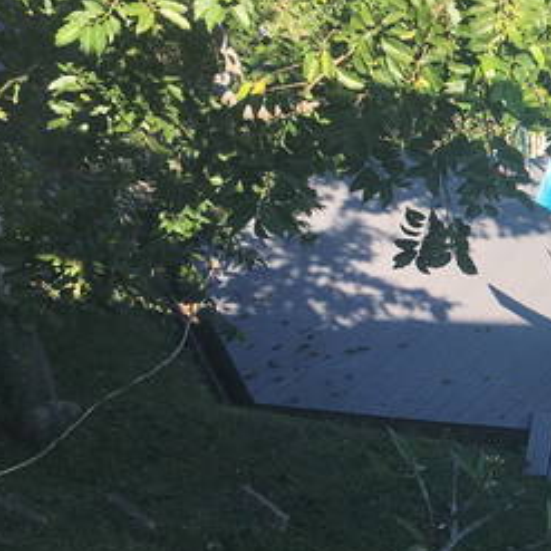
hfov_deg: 18.3
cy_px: 261
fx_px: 1477
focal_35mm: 82
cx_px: 868
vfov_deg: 21.1
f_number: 2.2
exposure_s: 1/680
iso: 25
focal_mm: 4.15
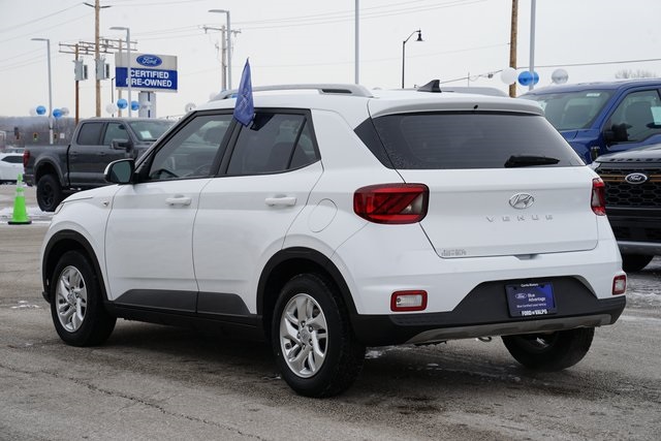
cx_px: 330
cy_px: 220
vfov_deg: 17.7
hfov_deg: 26.3
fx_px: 1414
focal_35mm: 77
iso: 100
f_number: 11
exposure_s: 1/100
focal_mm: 77
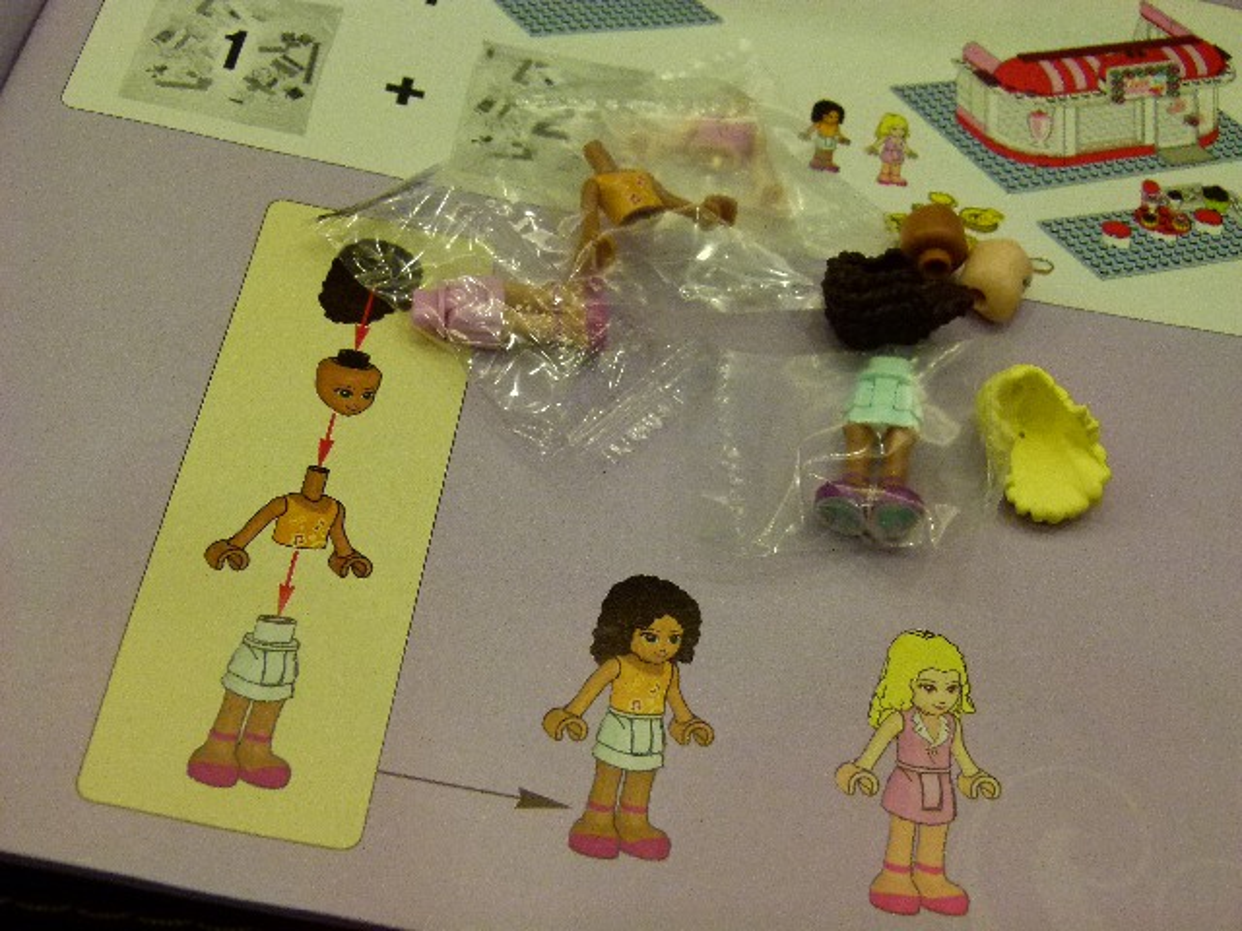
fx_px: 1830
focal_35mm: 51
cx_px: 621
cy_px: 466
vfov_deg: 28.6
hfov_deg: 37.5
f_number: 3.2
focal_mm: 9.2
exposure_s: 1/60
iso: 320
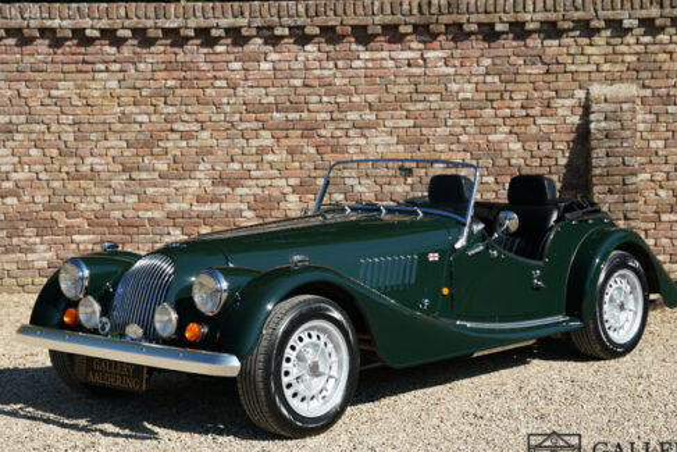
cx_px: 350
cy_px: 255
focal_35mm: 70
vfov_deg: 19.5
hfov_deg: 28.9
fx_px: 1314
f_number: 5
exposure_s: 1/250
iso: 100
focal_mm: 56.7
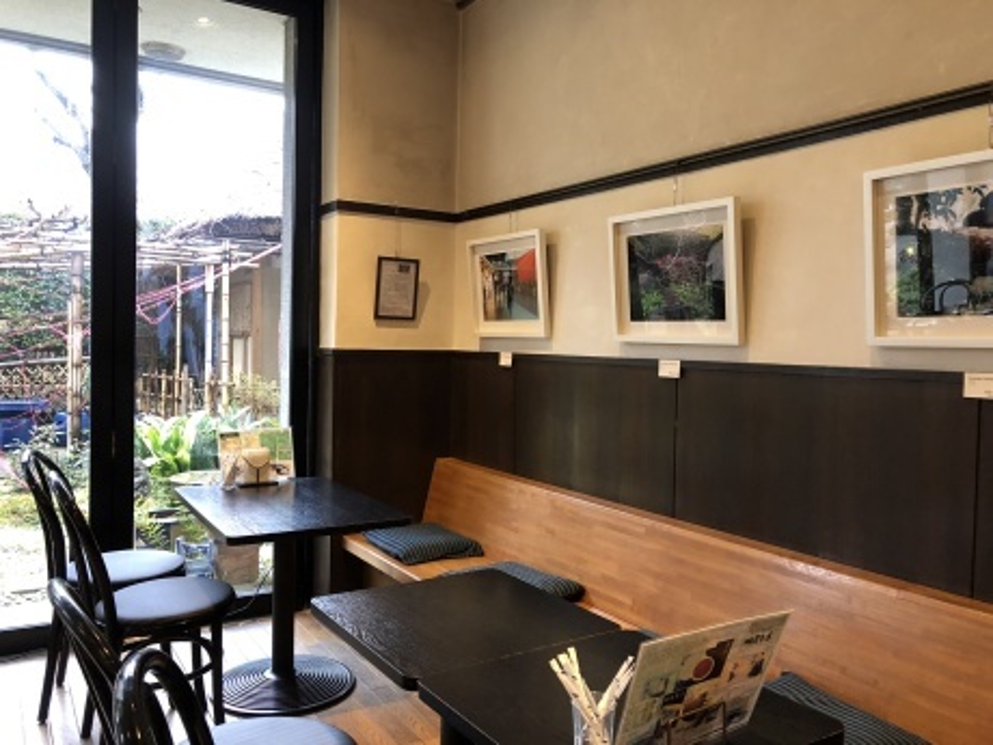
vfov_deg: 49.7
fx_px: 803
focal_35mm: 28
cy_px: 372
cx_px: 496
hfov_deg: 63.4
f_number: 1.8
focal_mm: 3.99
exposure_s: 1/15
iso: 64
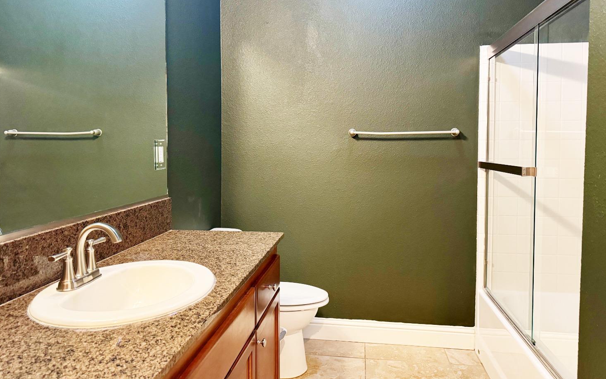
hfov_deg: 70.4
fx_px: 429
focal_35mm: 26
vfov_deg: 47.4
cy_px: 159
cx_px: 303
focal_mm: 6.76
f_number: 1.78
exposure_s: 1/40
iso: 640
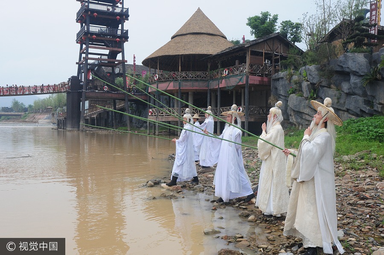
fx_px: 384
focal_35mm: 36
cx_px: 192
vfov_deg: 36.8
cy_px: 128
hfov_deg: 53.2
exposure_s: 1/320
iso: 500
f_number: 10
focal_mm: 24
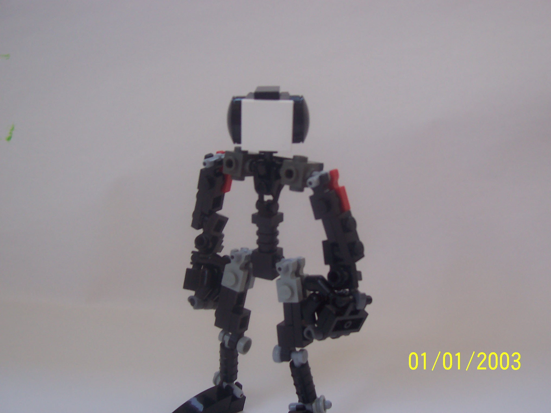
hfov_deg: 50.1
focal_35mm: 37
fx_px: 589
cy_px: 206
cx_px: 276
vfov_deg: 38.7
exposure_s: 1/125
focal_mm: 5.6
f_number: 2.8
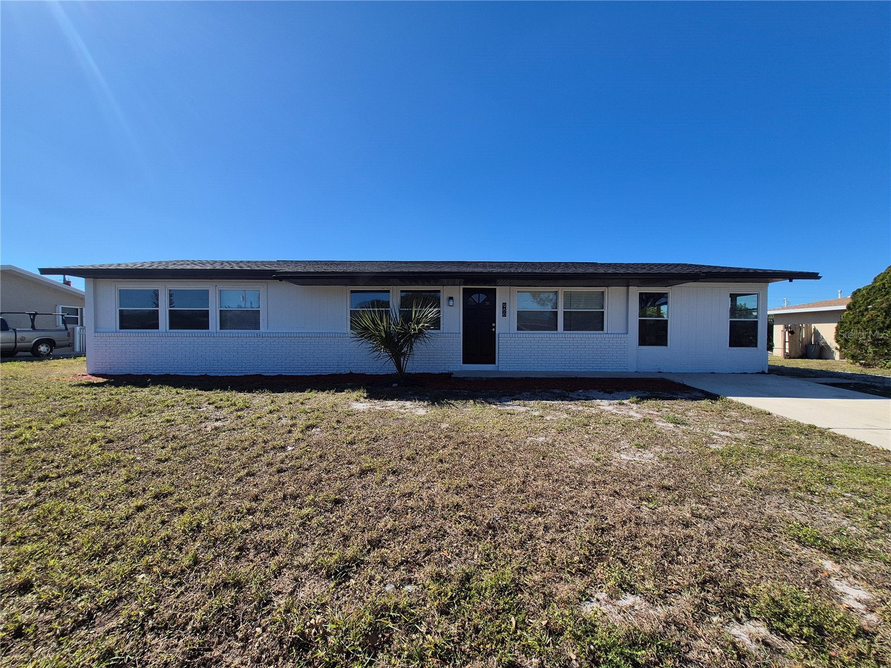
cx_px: 446
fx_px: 335
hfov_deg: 106.2
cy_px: 334
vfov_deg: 89.9
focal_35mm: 13
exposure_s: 1/1876
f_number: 2.2
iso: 50
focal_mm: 1.74
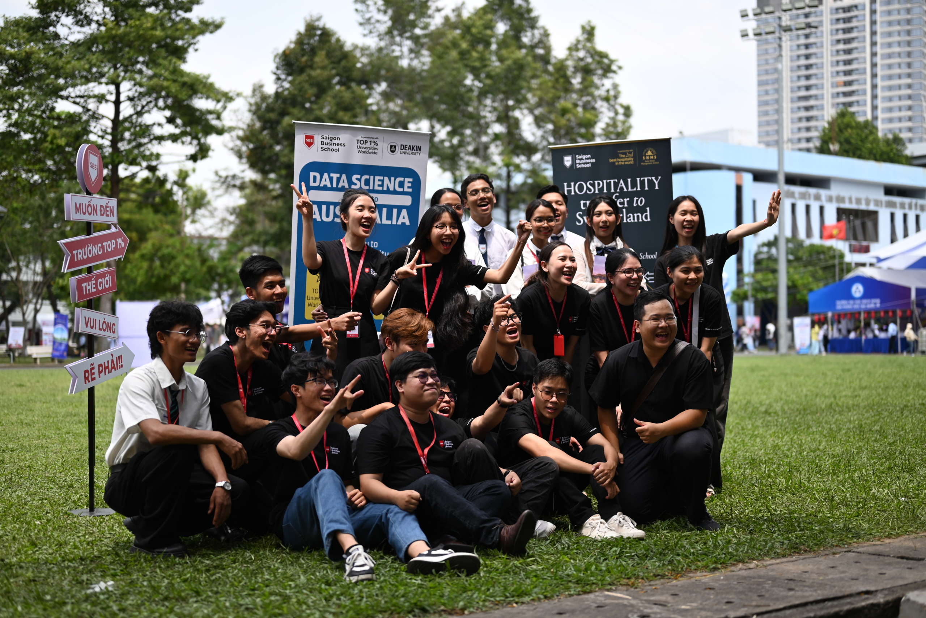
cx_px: 463
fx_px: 1287
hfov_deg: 39.6
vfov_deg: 27.0
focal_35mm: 50
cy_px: 309
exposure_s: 1/4000
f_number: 1.8
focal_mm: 50
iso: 180
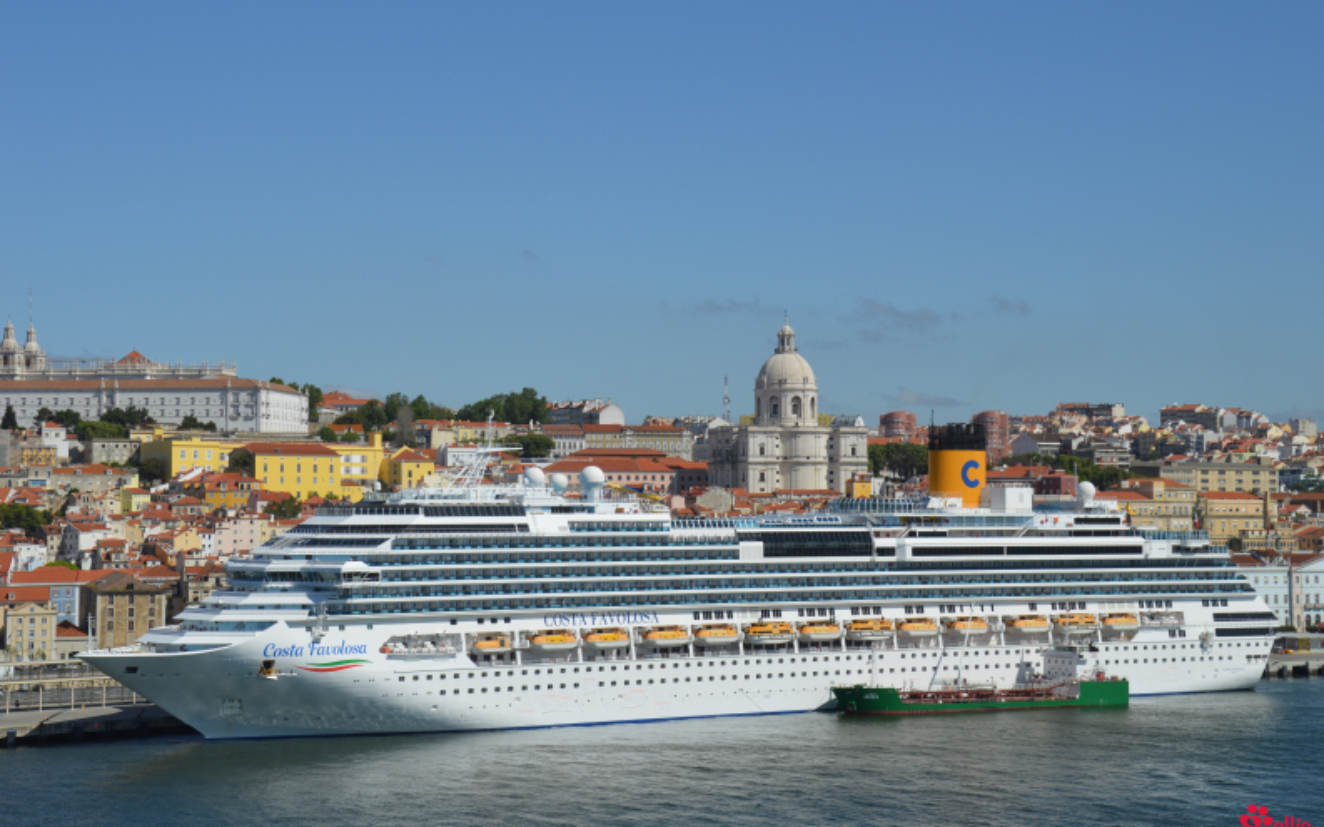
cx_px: 663
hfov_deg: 27.9
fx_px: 2669
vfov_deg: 17.6
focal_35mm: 74
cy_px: 404
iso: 100
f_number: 10
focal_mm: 48
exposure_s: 1/400
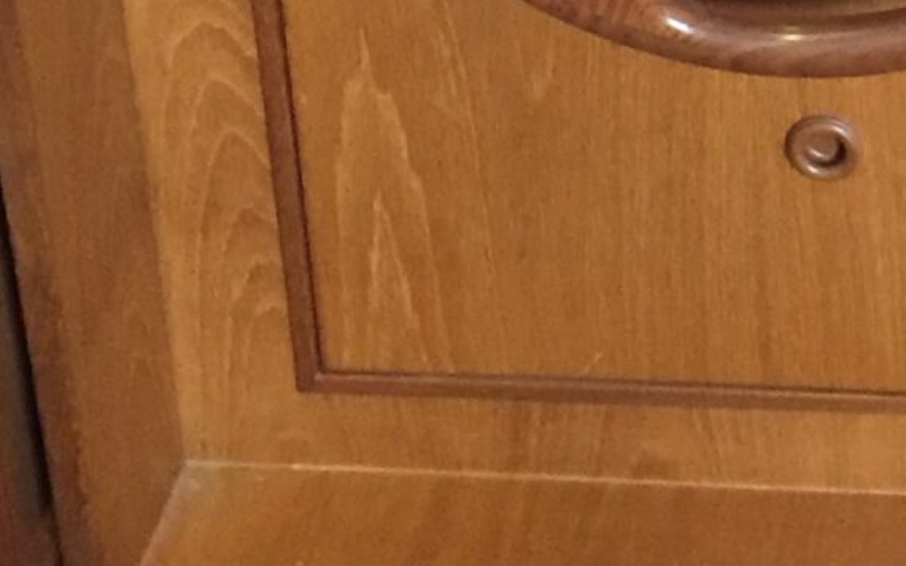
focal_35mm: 138
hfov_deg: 14.7
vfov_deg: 8.9
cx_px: 1043
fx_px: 3407
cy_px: -603
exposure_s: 1/30
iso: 250
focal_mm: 4.15
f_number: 2.2
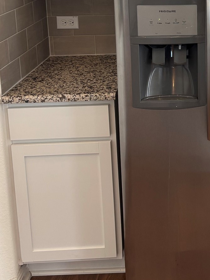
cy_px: 16
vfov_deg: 30.4
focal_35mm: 60
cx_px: 232
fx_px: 485
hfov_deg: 23.0
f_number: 1.6
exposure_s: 1/120
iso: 100
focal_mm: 5.96
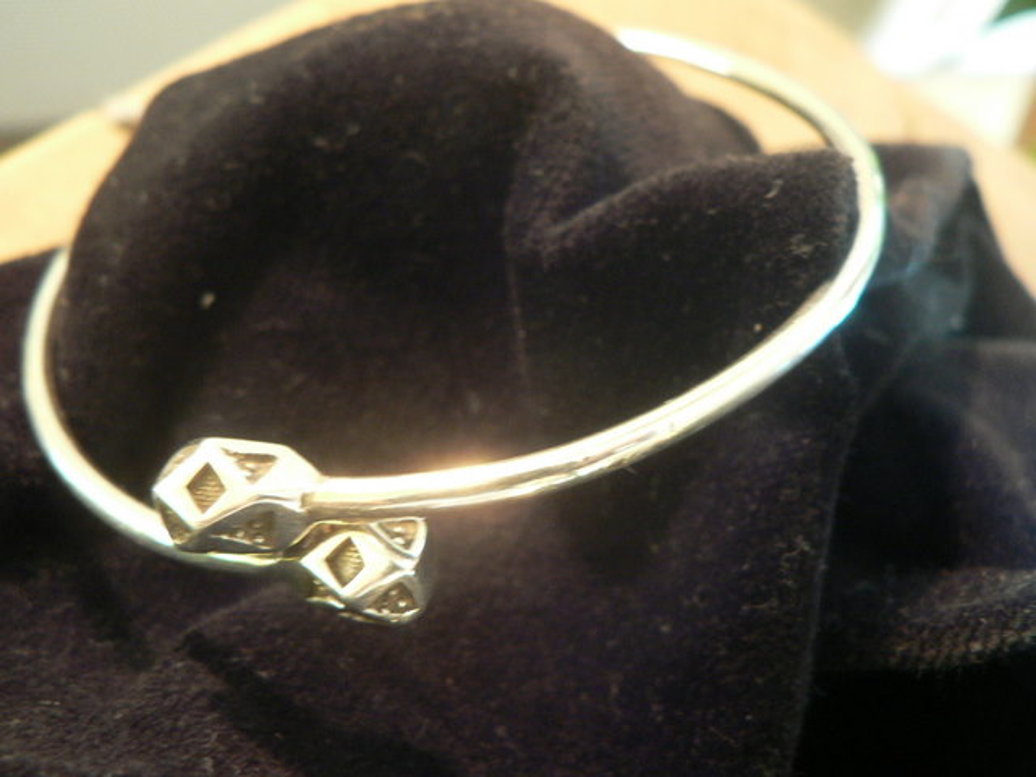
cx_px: 518
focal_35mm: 36
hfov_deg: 51.4
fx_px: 1077
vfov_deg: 39.7
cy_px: 388
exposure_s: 1/10
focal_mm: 6
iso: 200
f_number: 2.8
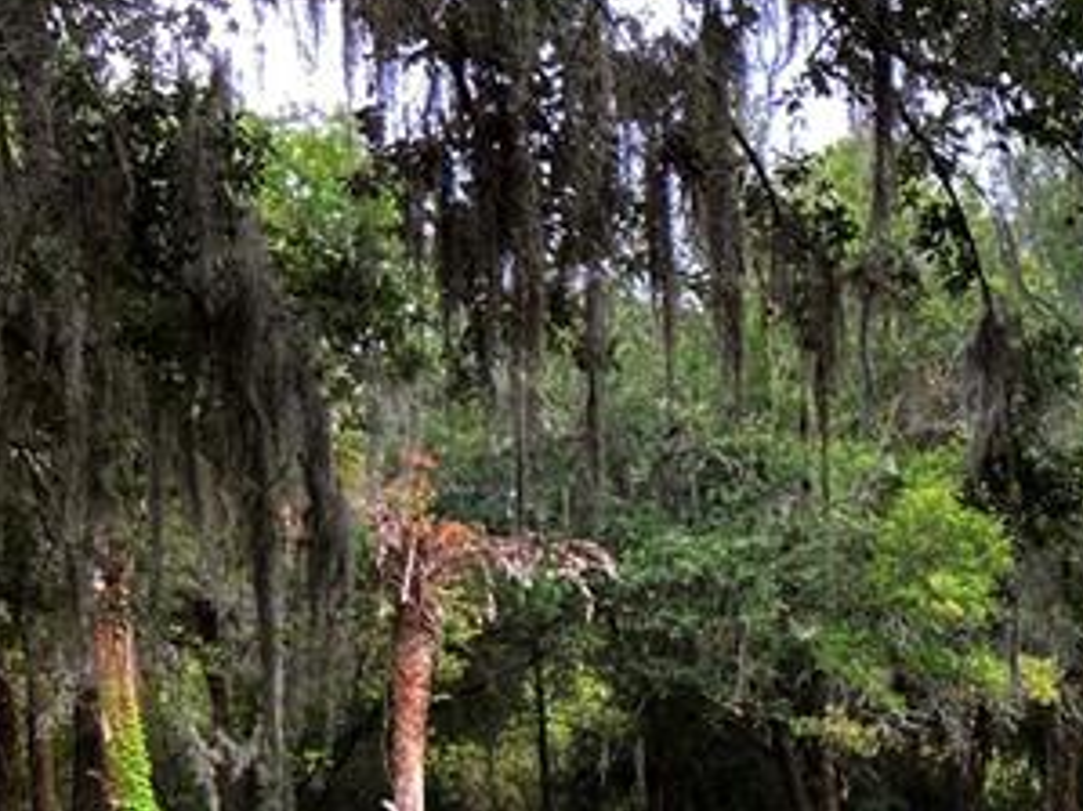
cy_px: 1046
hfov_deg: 18.3
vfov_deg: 15.8
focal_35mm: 89
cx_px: 1833
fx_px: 2783
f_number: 1.8
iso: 32
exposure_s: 1/122
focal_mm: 4.25
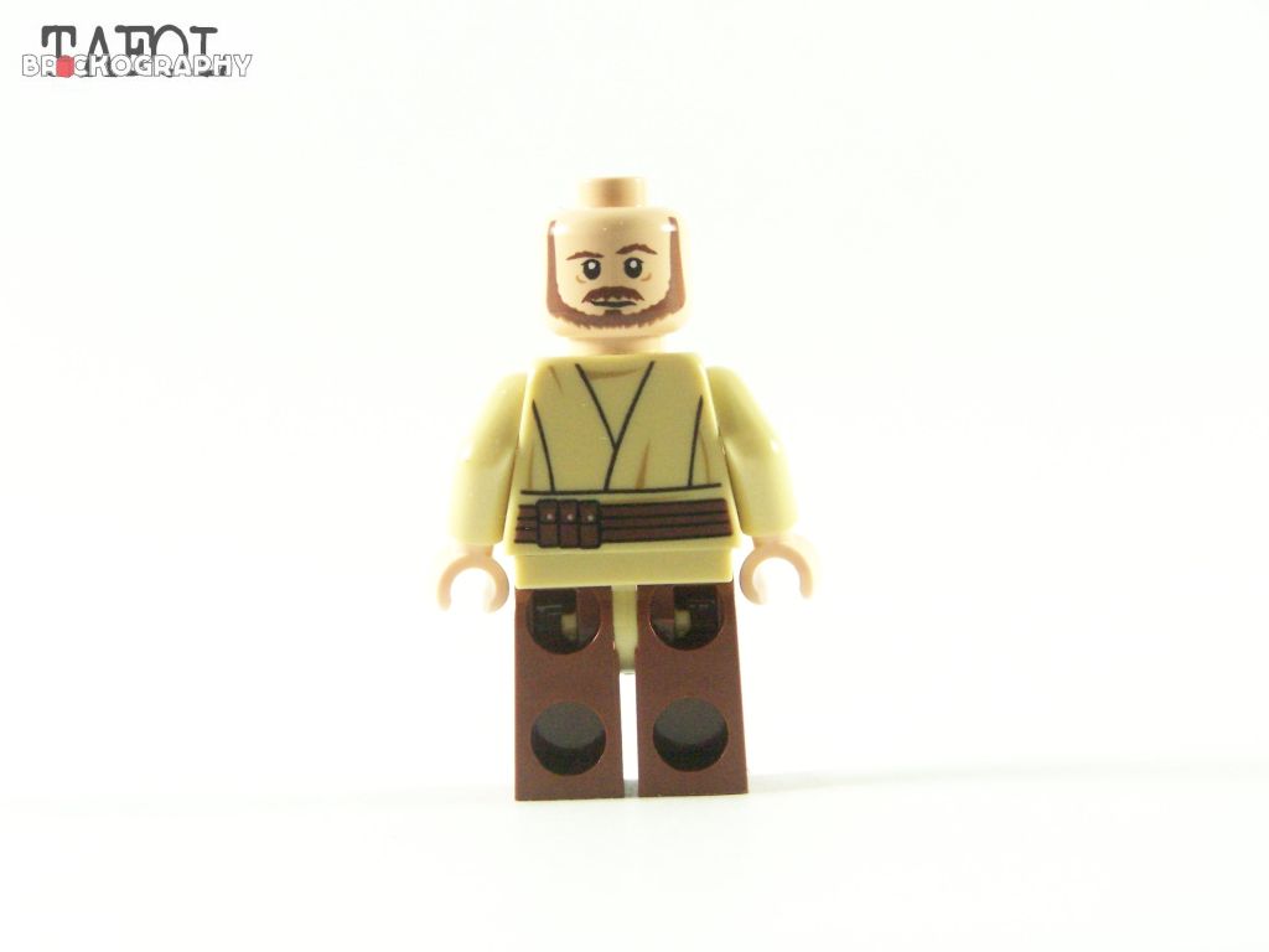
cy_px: 476
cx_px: 634
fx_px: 3446
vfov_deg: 15.7
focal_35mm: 94
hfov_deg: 20.9
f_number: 4
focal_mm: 15.6
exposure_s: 1/60
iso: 400
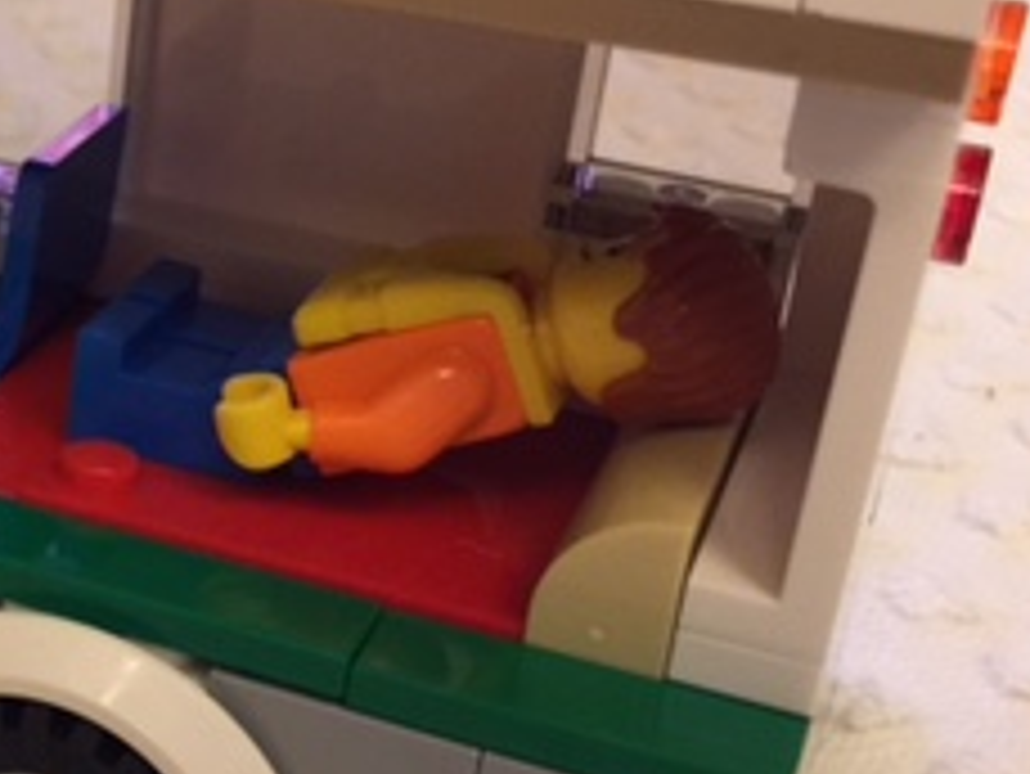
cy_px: 310
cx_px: -243
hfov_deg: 22.1
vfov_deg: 18.2
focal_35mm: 81
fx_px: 2411
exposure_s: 1/10
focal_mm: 4.15
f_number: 2.2
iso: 125
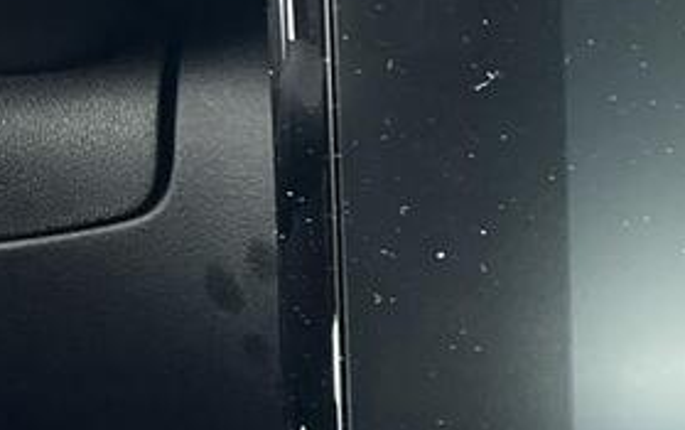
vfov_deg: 9.2
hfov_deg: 13.7
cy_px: 305
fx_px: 2654
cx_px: 1088
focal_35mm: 142
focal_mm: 5.7
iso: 320
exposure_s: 1/60
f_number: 1.5
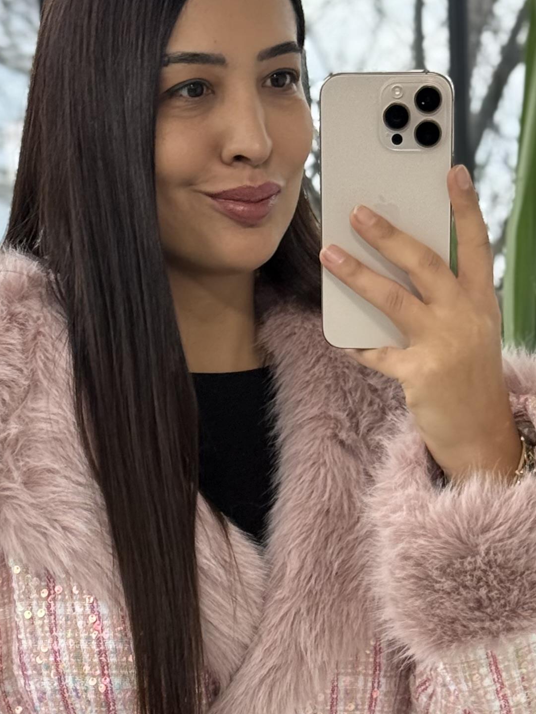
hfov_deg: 11.1
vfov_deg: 14.4
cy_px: 781
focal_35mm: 134
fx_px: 2767
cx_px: 234
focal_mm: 6.76
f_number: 1.78
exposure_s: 1/202
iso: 100
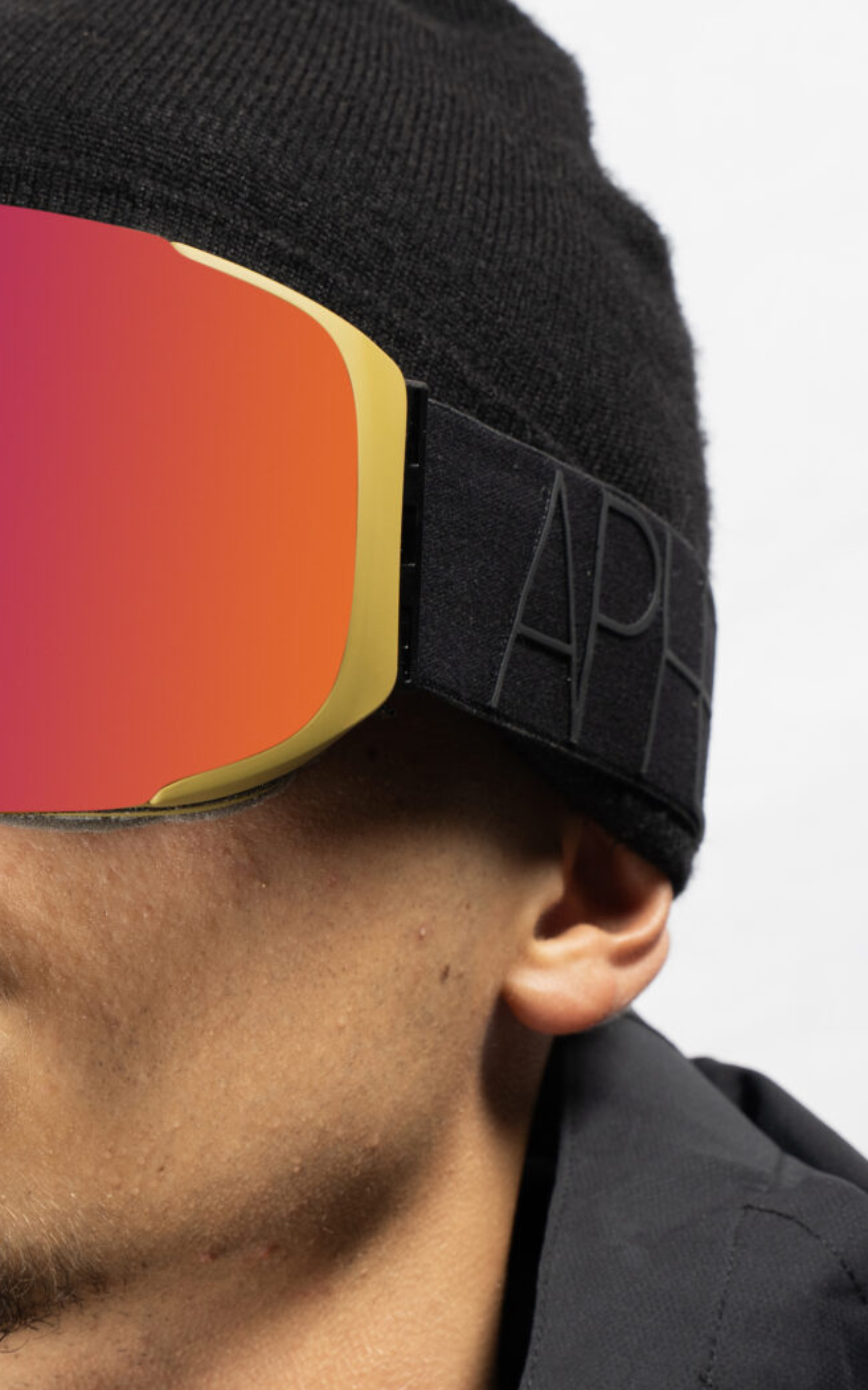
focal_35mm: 164
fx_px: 6209
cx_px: 10
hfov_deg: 8.0
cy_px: 911
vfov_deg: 12.8
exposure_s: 1/125
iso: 100
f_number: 8
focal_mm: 66
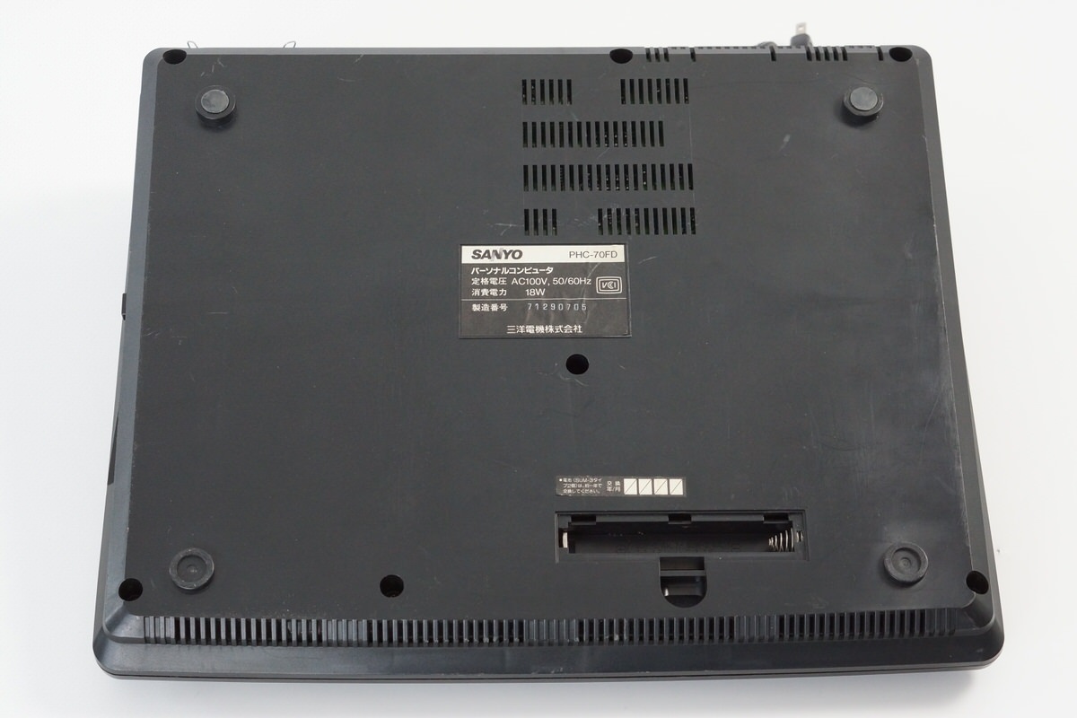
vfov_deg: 18.2
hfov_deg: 27.0
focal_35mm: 75
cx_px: 538
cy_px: 359
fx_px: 2244
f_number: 6.3
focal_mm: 50
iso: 1250
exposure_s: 1/80
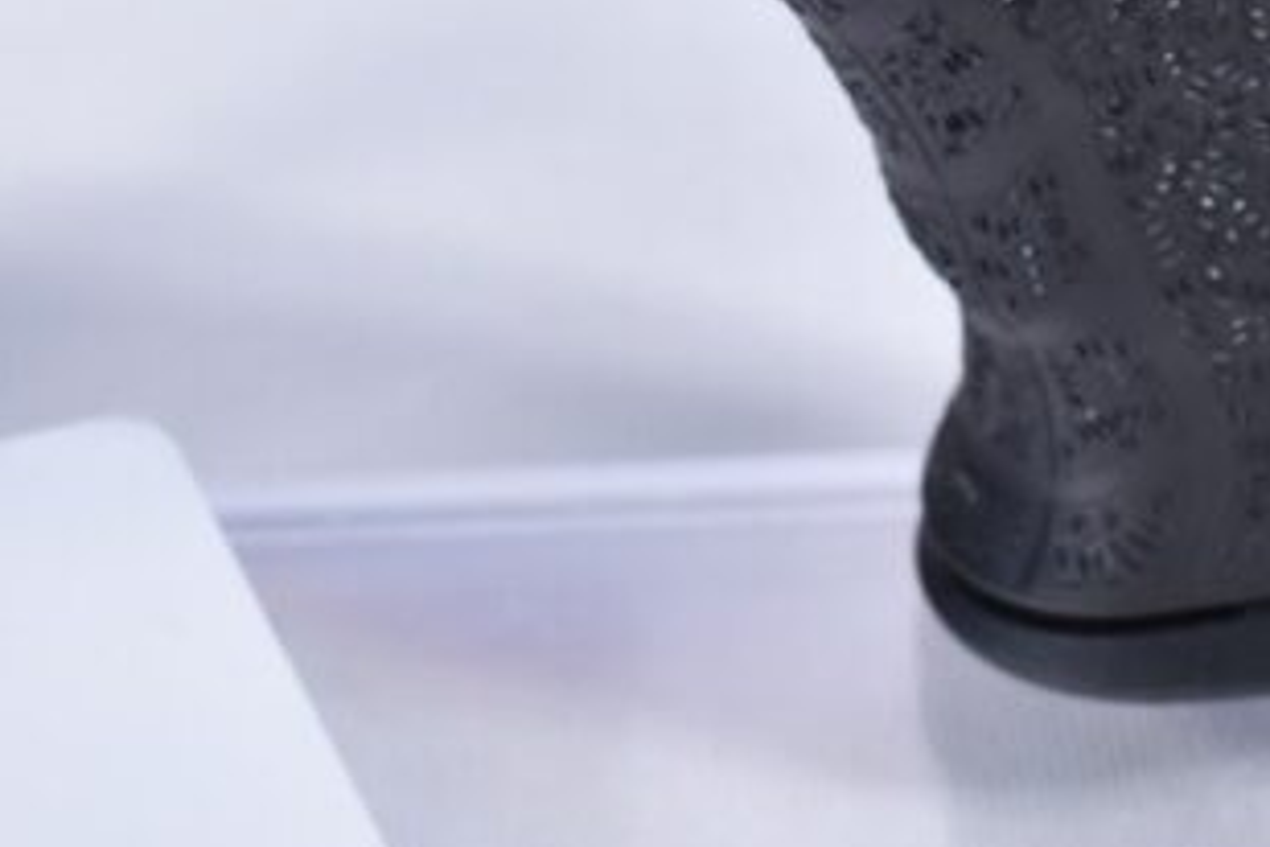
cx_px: -70
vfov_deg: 4.3
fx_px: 11286
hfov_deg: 6.4
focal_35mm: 320
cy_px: -440
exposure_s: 1/40
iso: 640
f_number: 5.6
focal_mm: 55
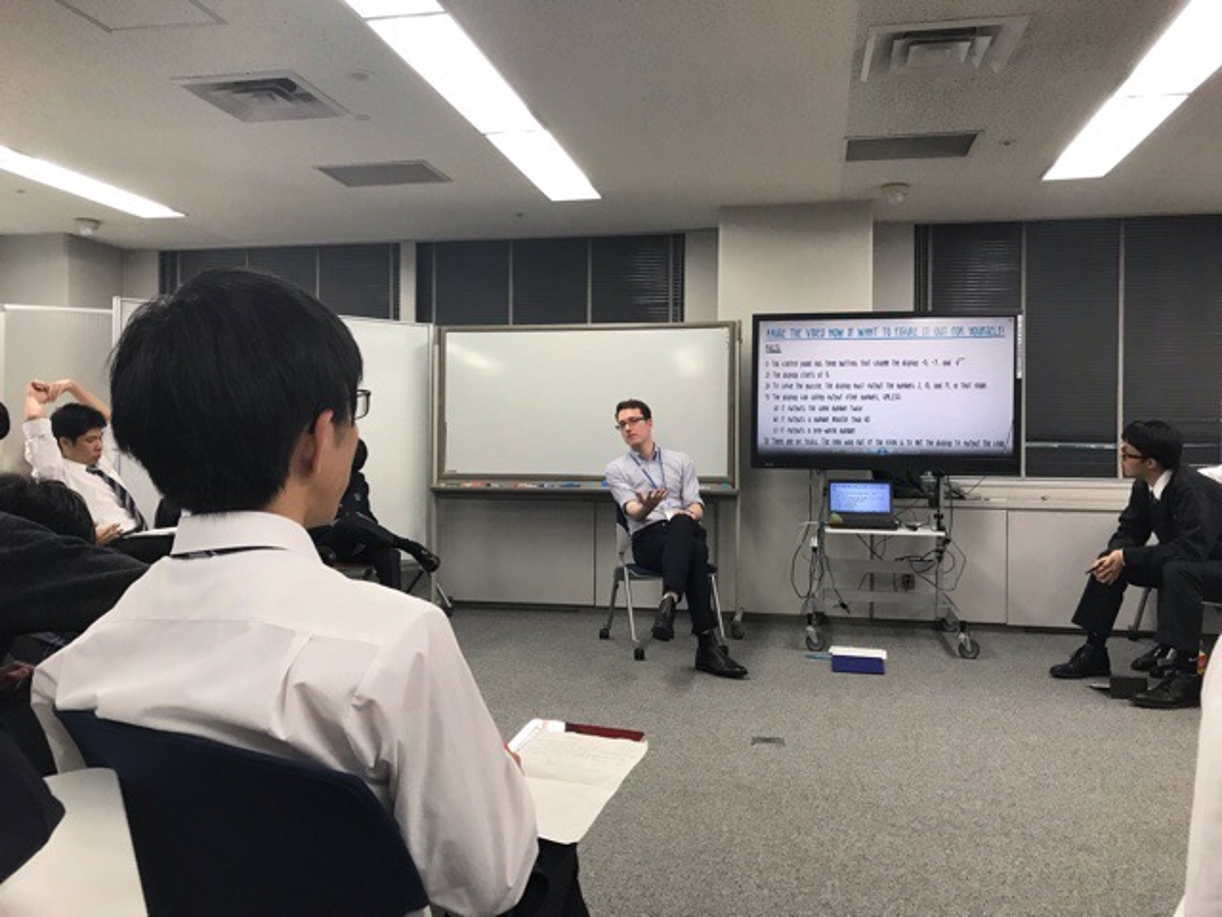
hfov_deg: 63.4
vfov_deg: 49.7
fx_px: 988
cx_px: 611
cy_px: 458
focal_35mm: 28
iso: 20
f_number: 1.8
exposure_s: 1/33
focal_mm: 3.99
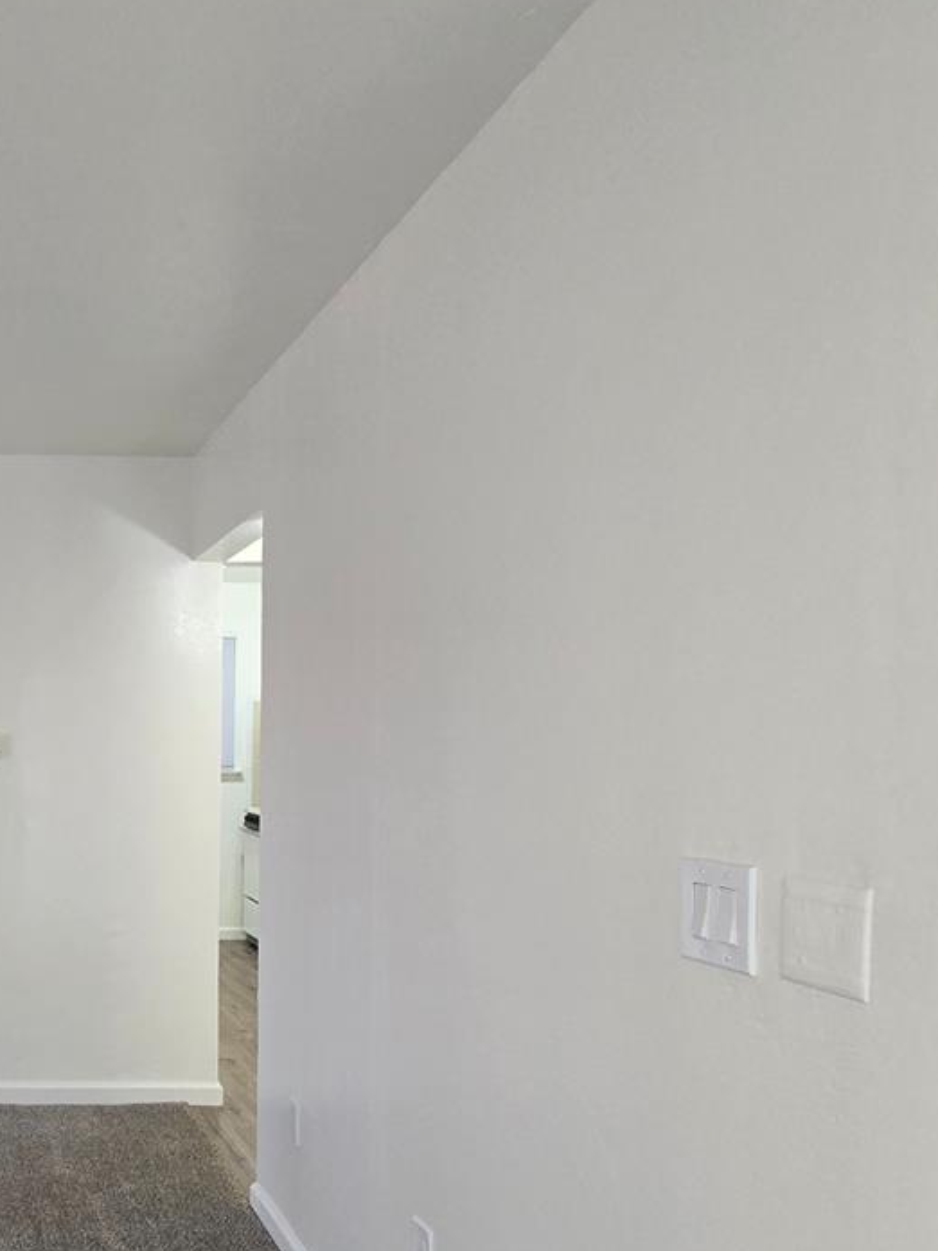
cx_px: -37
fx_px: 1012
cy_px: 780
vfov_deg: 62.6
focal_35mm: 28
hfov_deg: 41.9
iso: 400
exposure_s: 1/60
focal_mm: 2.2
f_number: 2.2
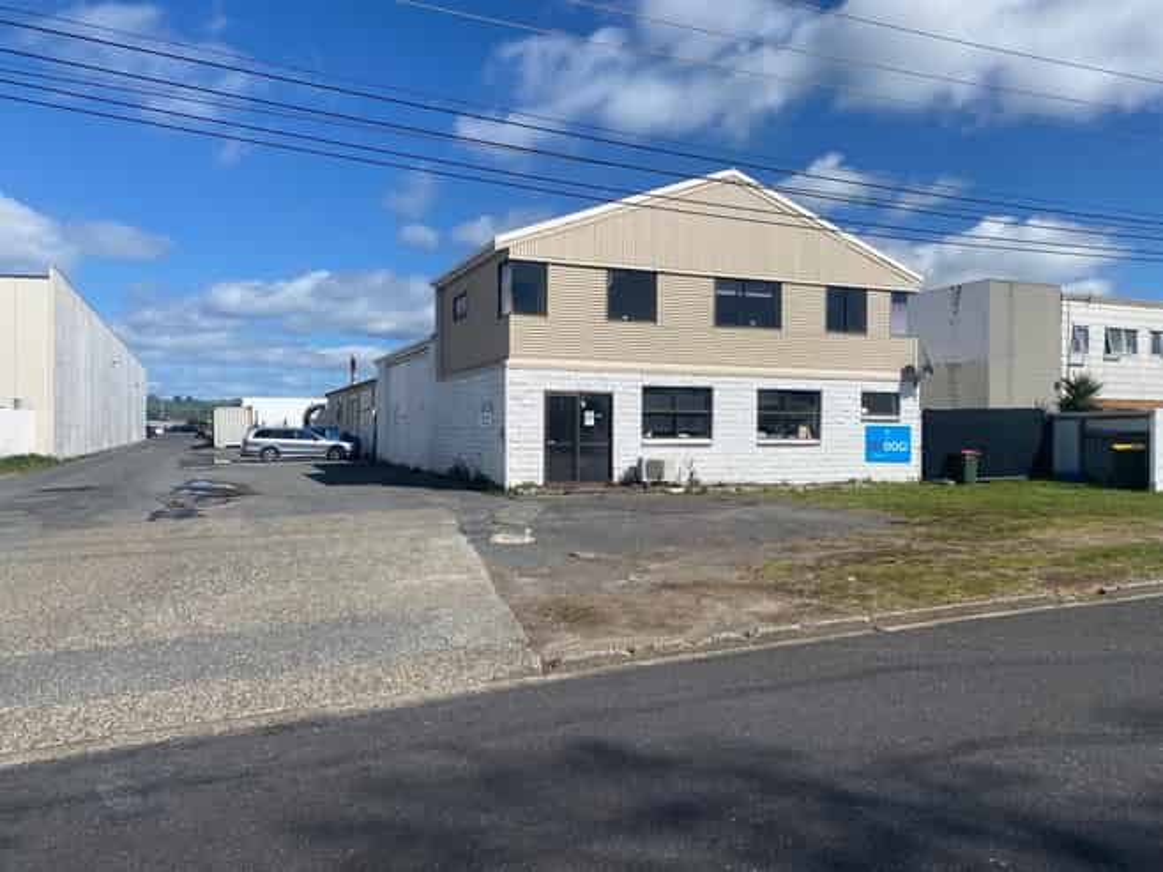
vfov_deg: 53.0
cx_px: 582
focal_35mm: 26
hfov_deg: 67.3
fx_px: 873
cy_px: 436
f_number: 1.8
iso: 32
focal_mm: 4.25
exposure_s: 1/5025
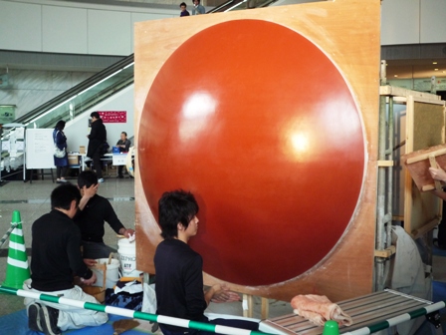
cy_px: 168
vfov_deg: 30.9
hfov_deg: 40.4
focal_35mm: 47
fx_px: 606
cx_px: 223
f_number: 4.3
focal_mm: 8.3
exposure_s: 1/40
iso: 250
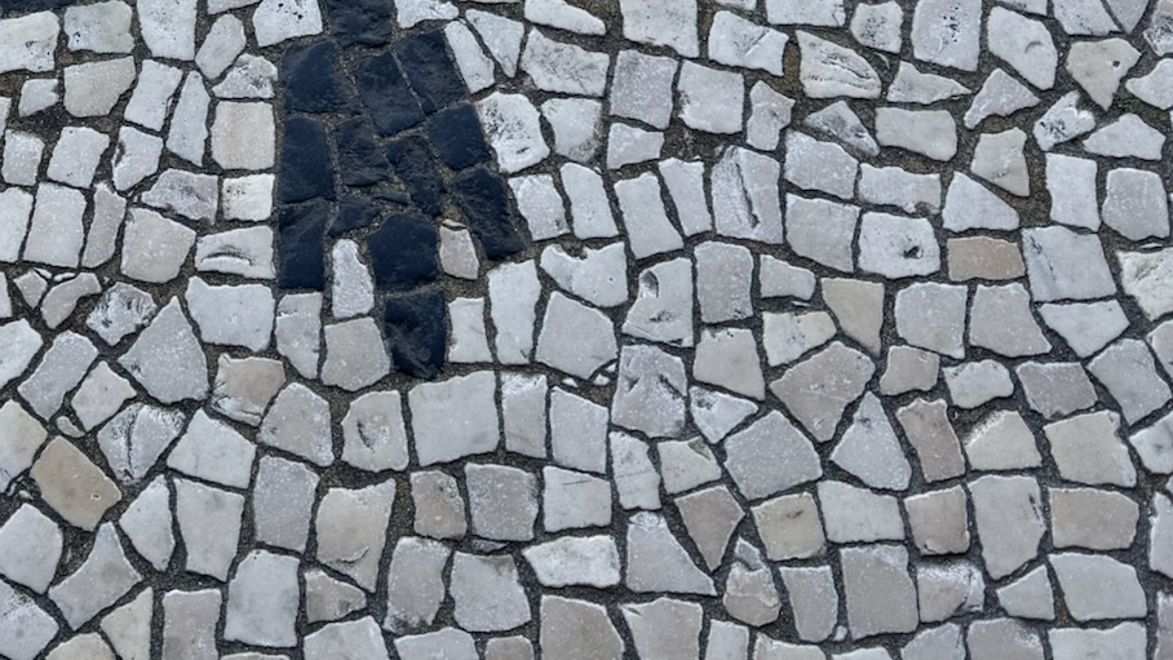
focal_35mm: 59
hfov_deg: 34.0
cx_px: 183
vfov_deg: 18.6
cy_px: -261
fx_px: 1835
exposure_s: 1/651
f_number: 1.78
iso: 80
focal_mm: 6.76
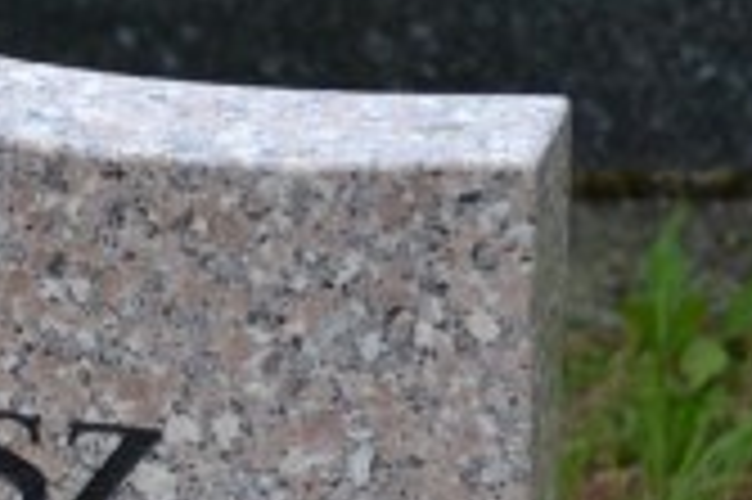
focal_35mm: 219
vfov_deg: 6.2
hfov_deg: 9.1
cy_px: 773
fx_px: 4570
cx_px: -401
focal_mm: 38
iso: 450
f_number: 5
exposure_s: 1/60
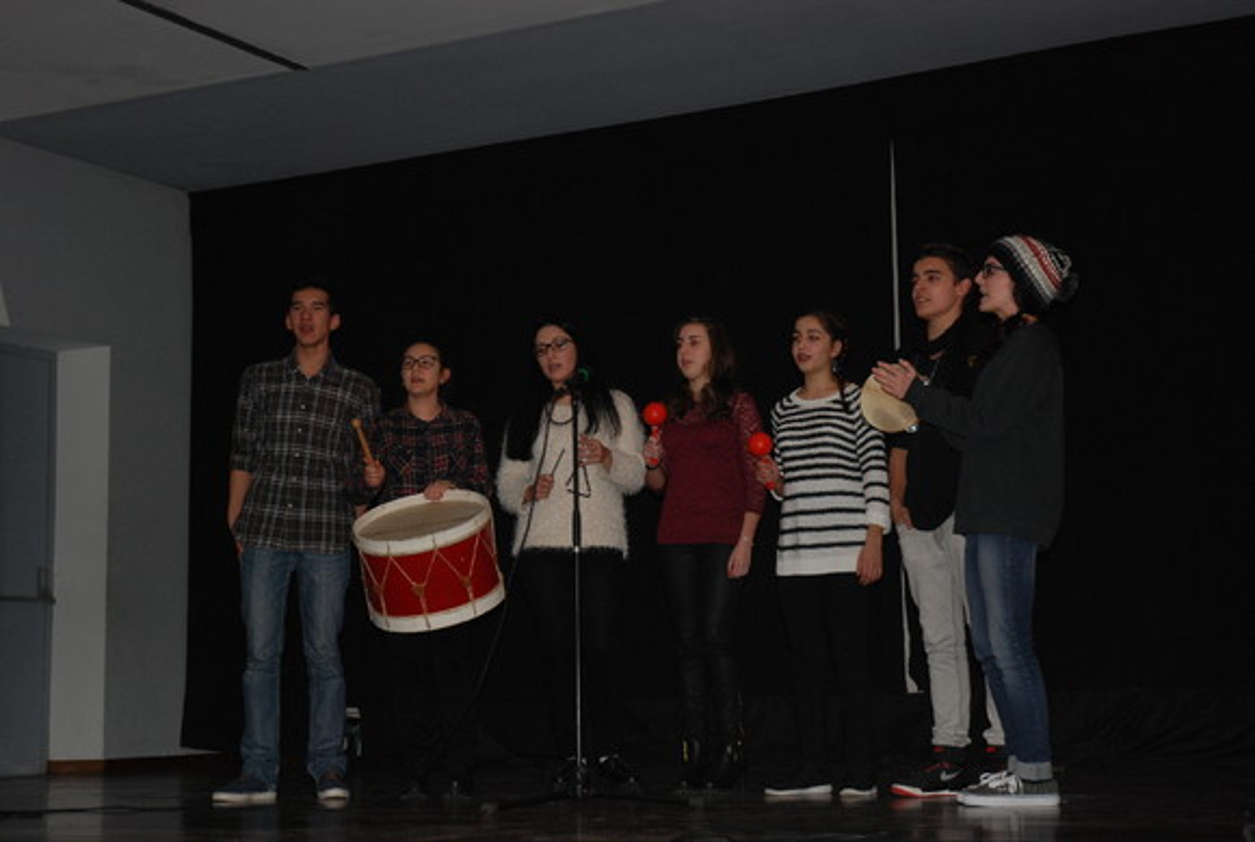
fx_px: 2095
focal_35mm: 60
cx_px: 628
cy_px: 421
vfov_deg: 22.7
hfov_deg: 33.3
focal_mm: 40
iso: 320
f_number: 4.5
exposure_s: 1/60
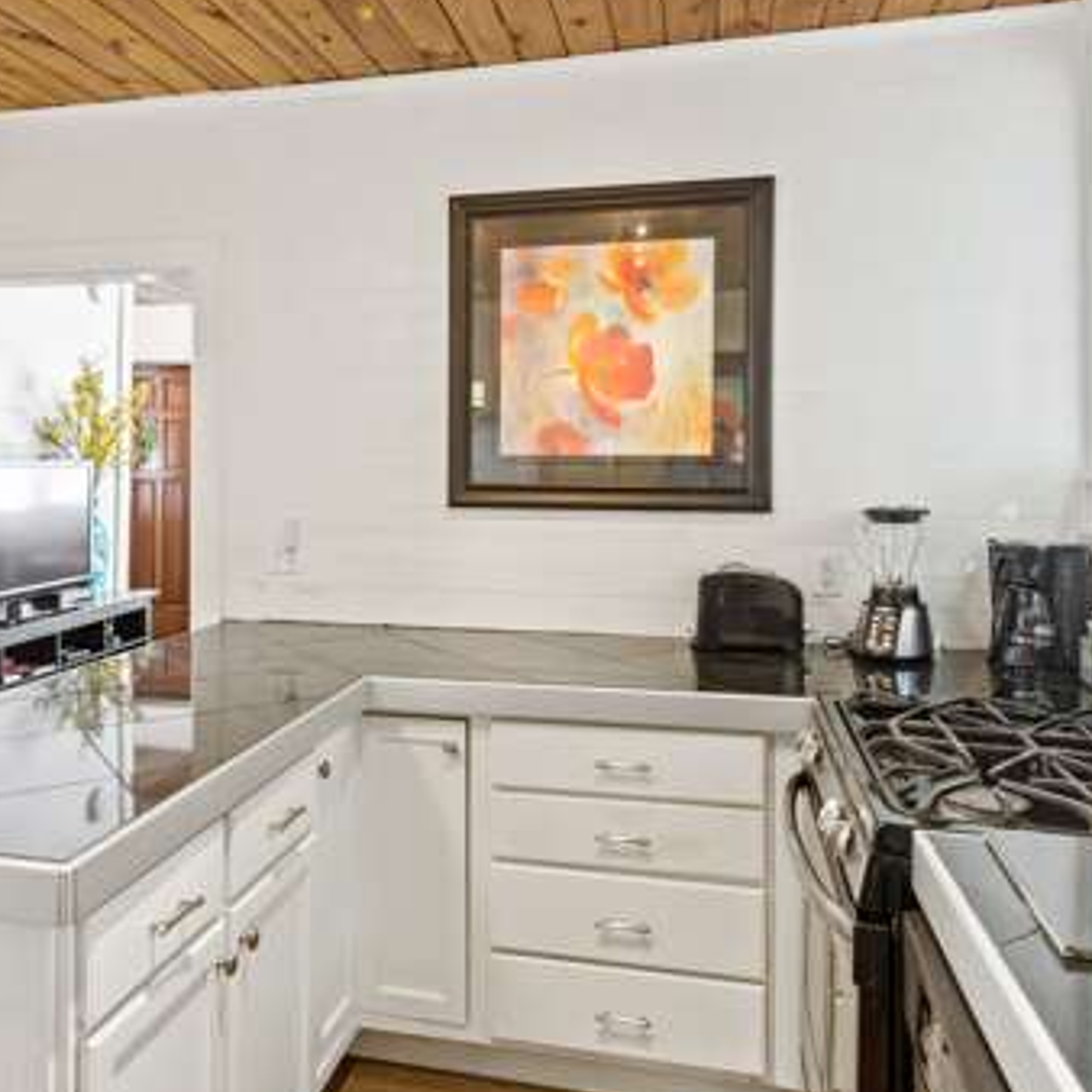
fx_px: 964
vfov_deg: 58.8
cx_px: 464
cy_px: 468
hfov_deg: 58.8
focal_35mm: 27
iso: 100
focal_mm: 14
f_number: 8
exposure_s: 2
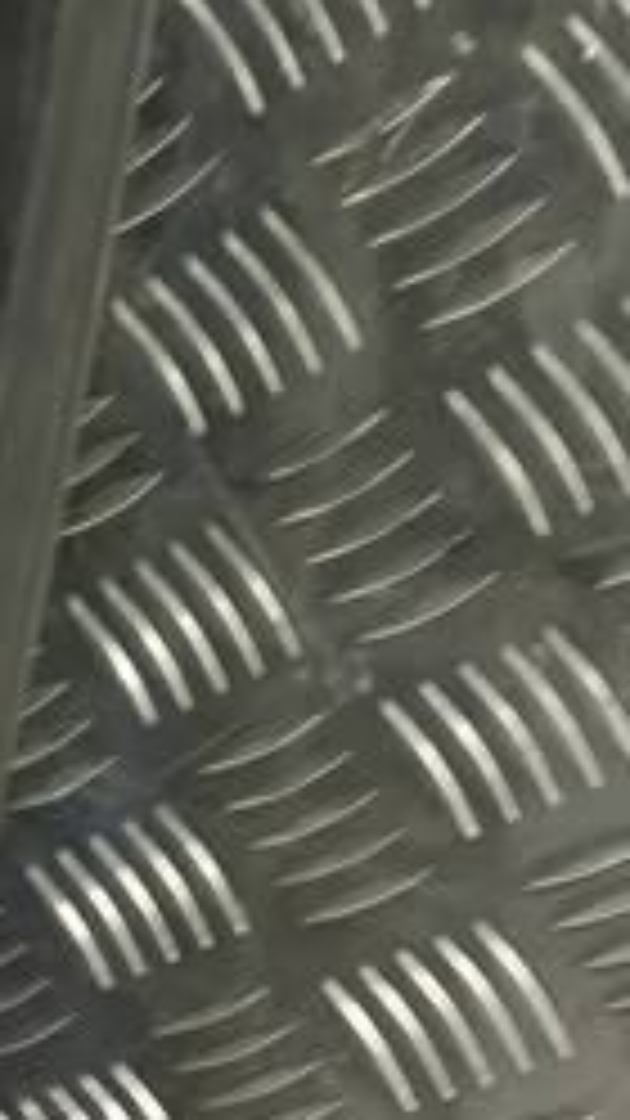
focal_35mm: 112
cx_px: -738
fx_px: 3327
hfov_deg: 9.8
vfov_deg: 19.1
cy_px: 715
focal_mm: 4.6
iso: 100
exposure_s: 1/50
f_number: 1.8
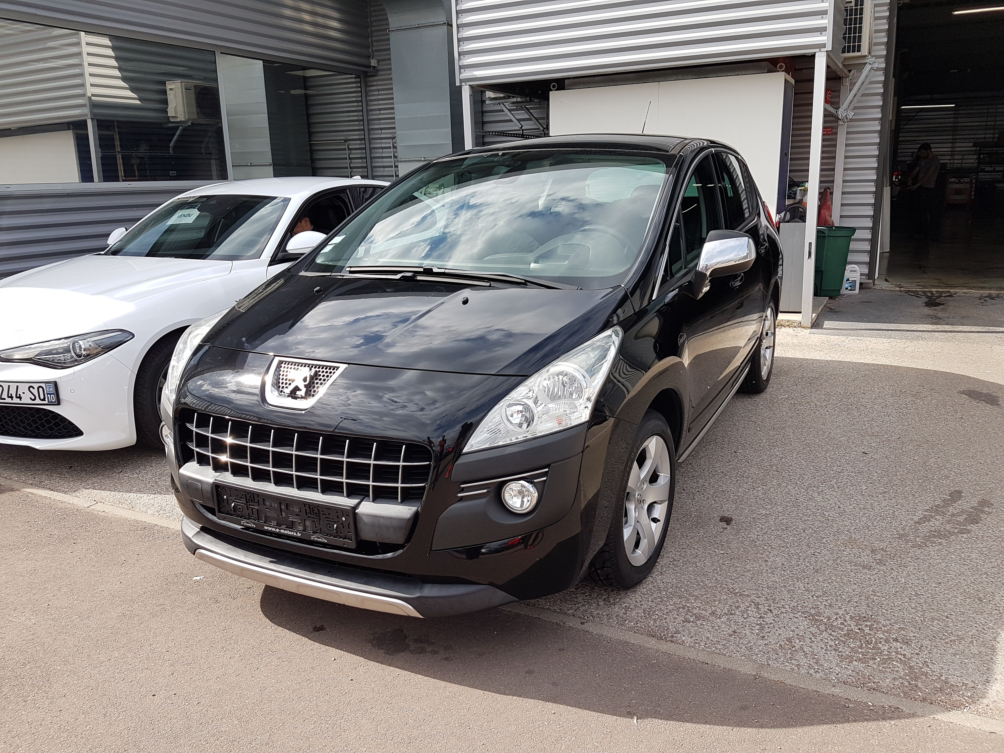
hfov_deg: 67.3
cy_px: 376
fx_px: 754
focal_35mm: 26
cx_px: 502
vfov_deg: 53.1
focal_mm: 4.2
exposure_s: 1/1052
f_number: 1.7
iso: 40
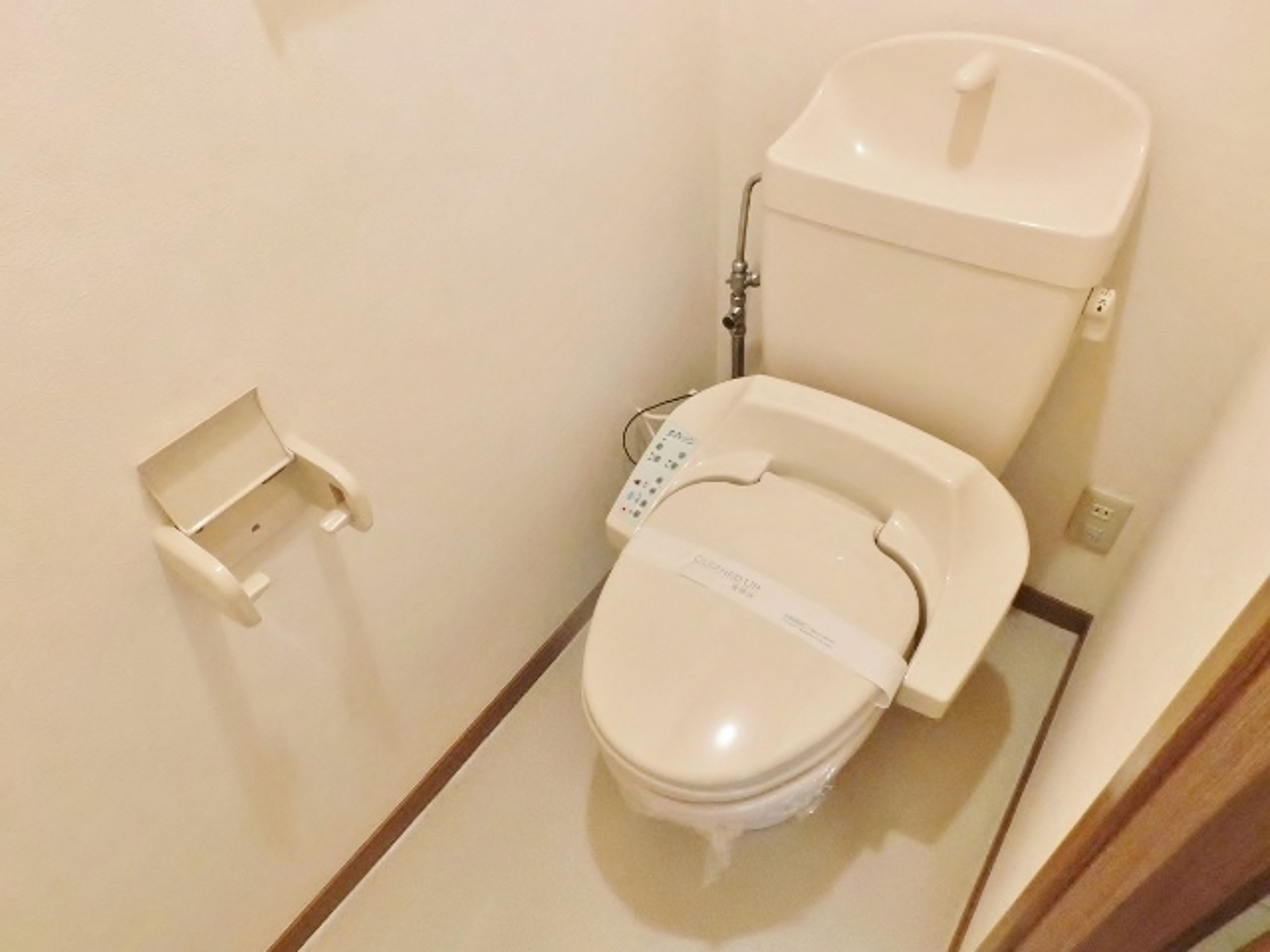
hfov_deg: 73.9
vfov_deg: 58.9
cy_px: 476
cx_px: 635
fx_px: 844
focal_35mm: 23
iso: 400
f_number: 3
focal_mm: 4
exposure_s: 1/20
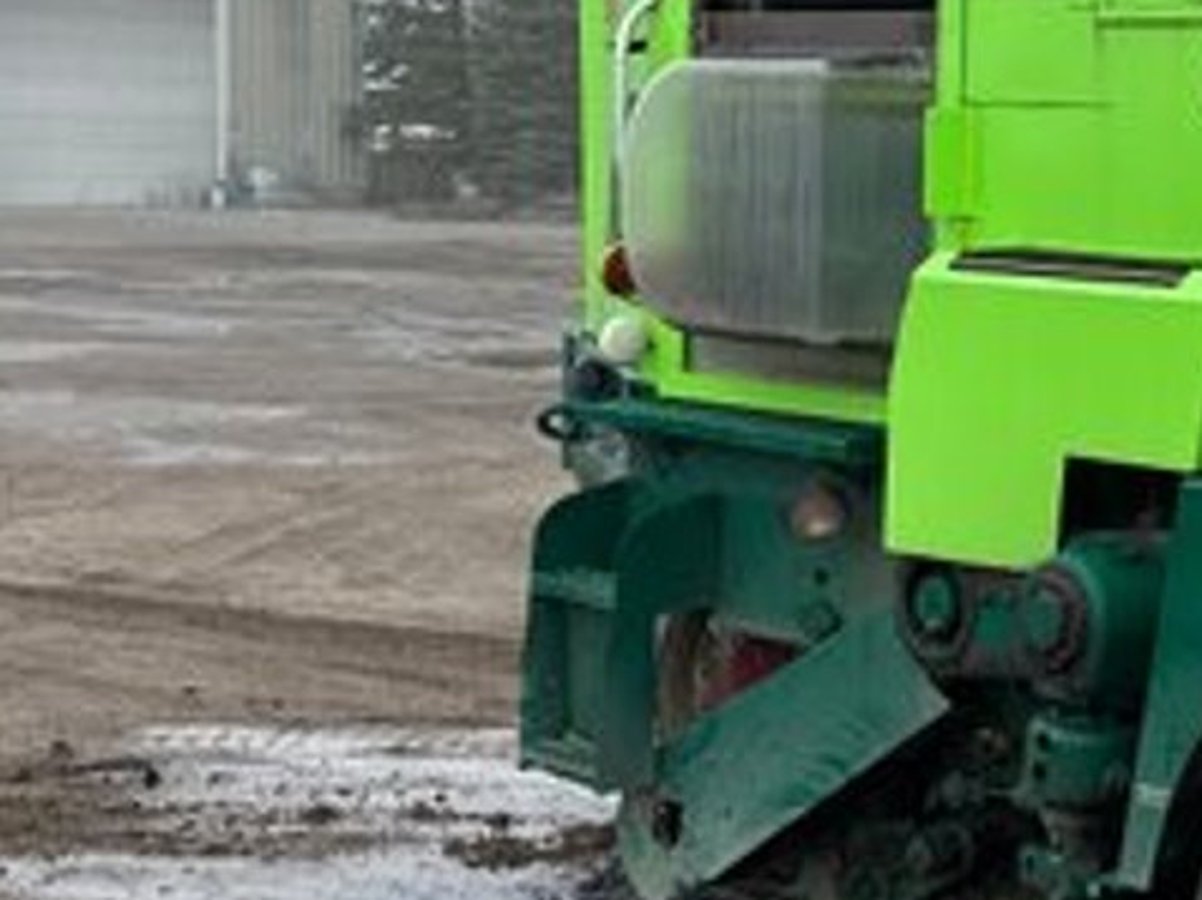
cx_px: 1541
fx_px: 2638
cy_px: 351
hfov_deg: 23.0
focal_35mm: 76
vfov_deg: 19.3
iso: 80
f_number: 1.78
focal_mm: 6.86
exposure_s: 1/2410
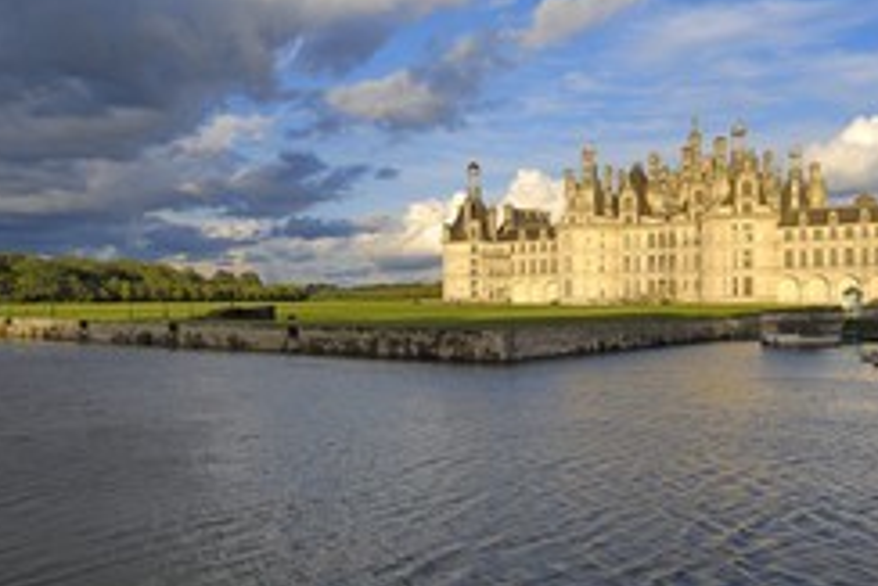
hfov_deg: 59.4
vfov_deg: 42.4
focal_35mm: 31
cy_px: 288
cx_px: 554
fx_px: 756
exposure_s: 1/125
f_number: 11
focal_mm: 12
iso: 100
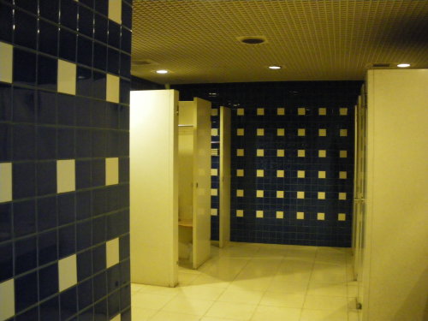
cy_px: 160
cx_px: 214
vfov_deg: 39.7
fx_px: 445
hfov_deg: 51.4
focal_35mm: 36
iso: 800
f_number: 3.5
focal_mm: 6.3
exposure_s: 1/15
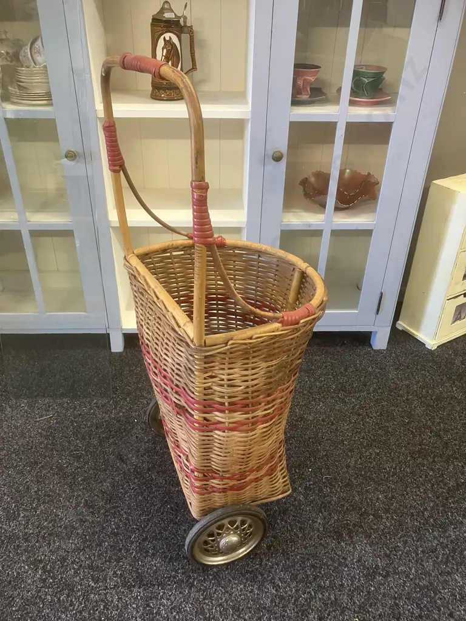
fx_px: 503
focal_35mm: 28
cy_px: 310
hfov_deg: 49.7
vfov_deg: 63.4
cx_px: 233
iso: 250
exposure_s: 1/50
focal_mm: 3.99
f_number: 1.8
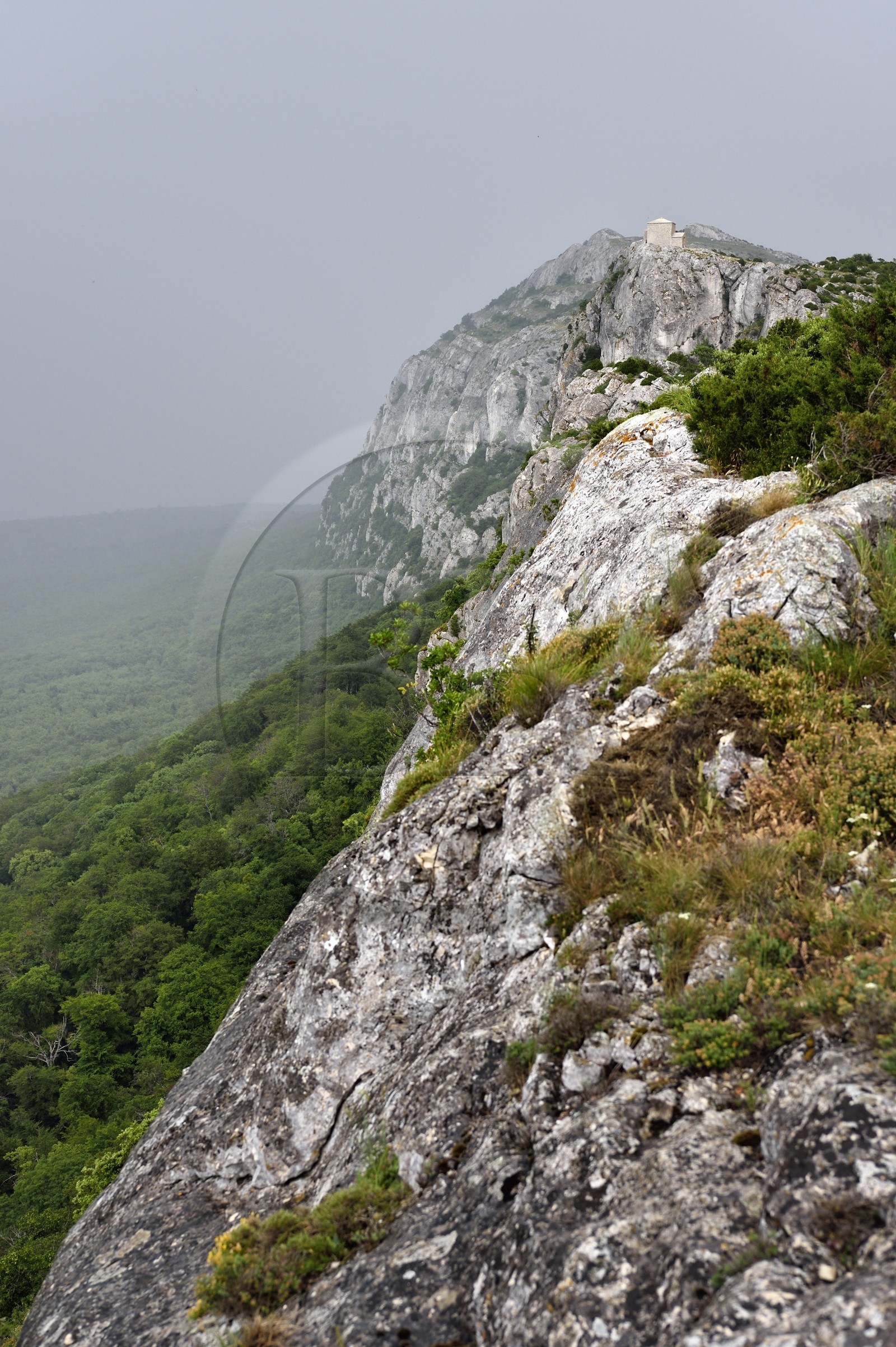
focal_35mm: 62
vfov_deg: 32.4
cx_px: 448
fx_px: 2317
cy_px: 674
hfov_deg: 21.9
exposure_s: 1/200
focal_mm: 62
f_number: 9
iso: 200
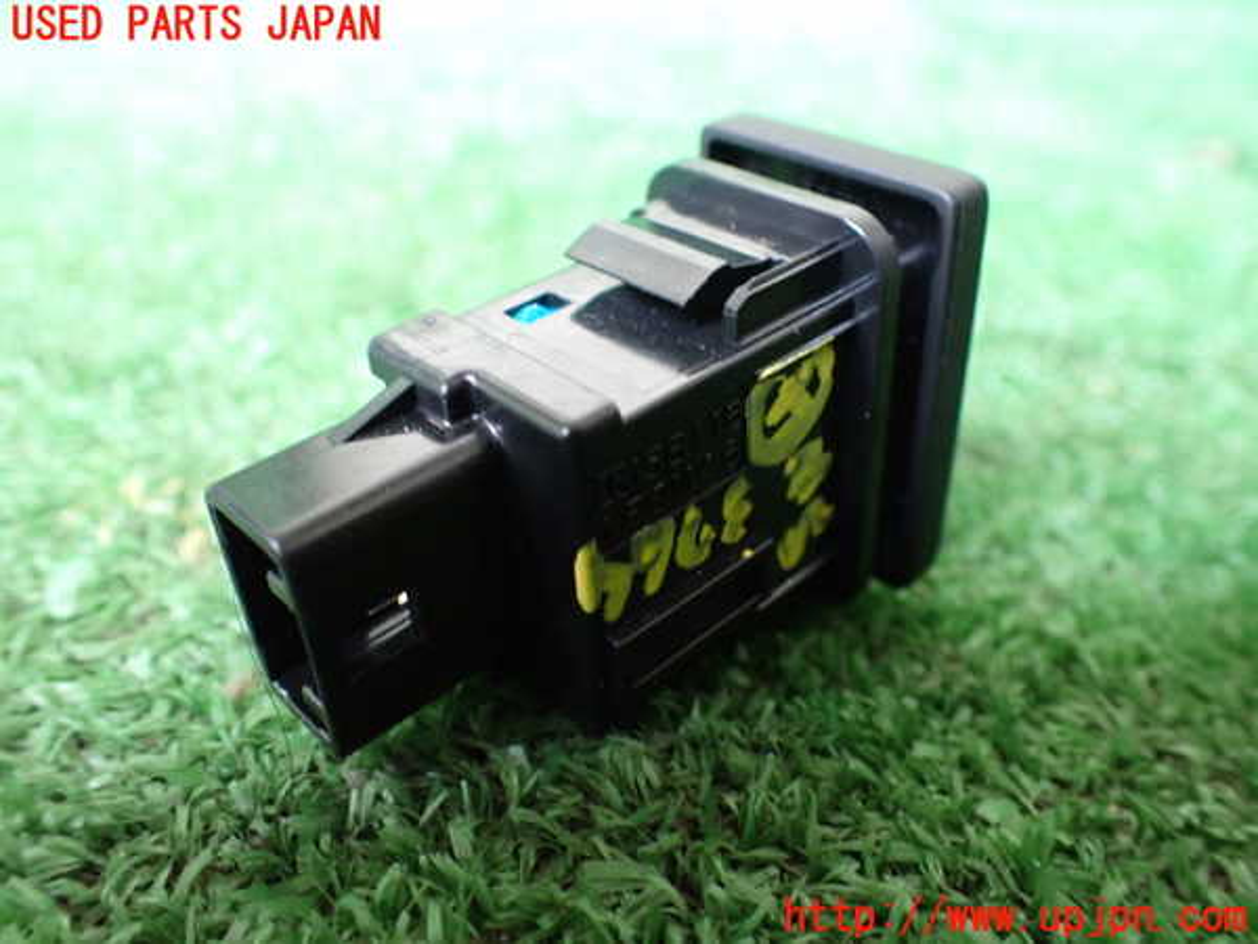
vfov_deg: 46.8
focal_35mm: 30
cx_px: 629
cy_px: 472
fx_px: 1090
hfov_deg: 60.0
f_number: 2.3
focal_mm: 5.4
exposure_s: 1/30
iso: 1000
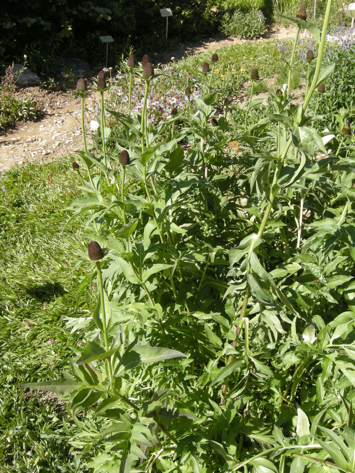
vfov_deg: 52.6
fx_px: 479
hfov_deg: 40.7
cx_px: 178
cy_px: 236
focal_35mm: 35
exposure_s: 1/162
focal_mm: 7.5
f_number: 4.8
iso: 64
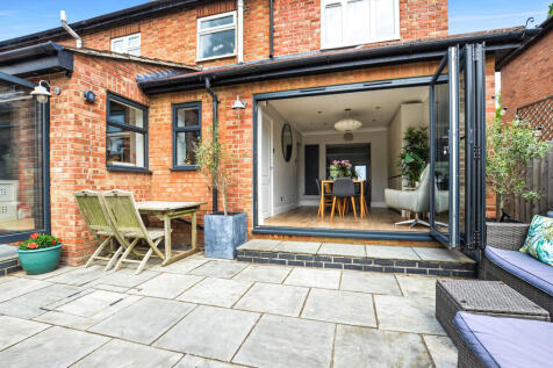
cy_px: 184
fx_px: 230
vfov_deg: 77.3
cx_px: 276
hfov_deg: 100.4
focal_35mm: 15
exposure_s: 1/200
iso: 640
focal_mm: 10
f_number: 9
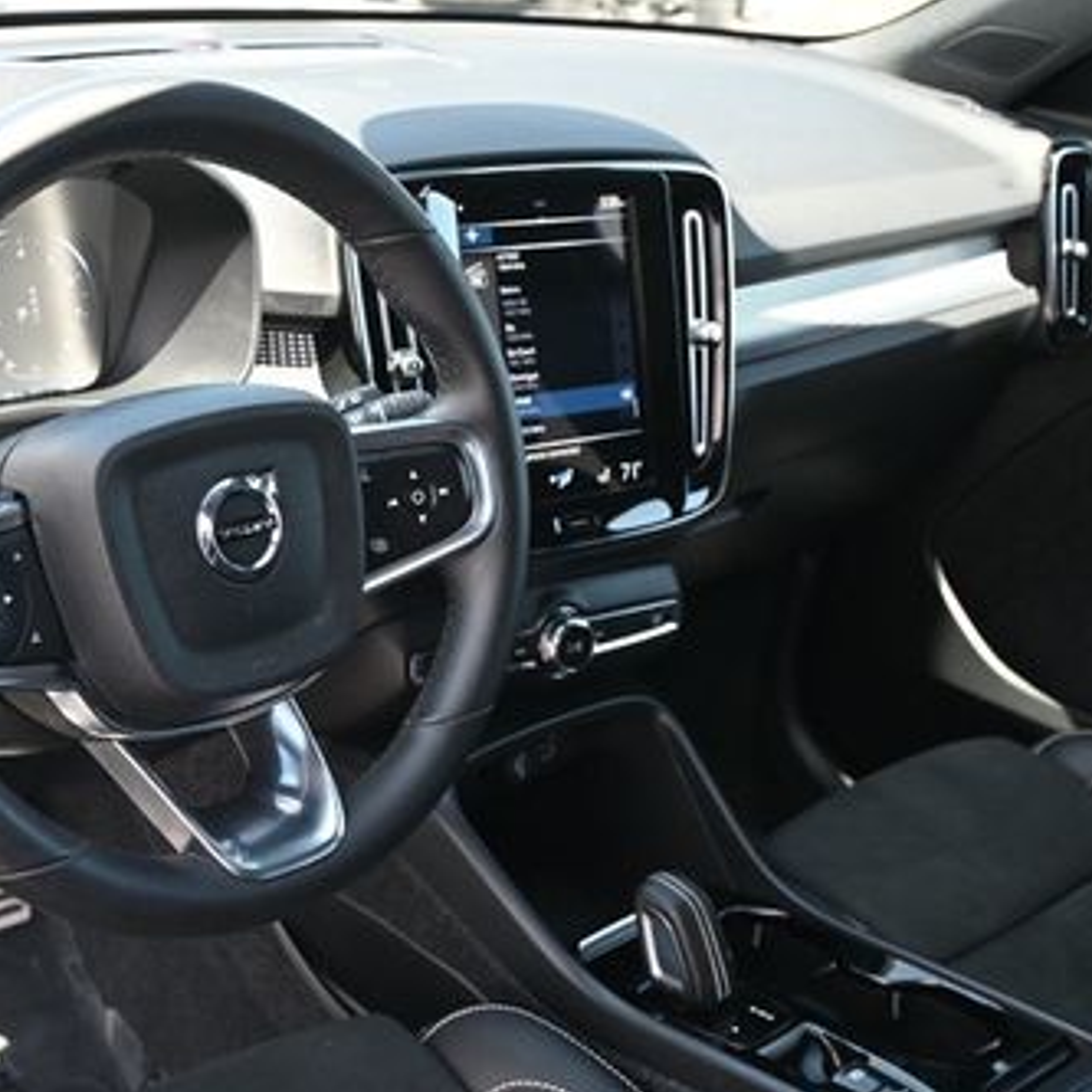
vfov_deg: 34.6
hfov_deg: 34.1
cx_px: 305
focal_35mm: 49
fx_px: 1749
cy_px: 643
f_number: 3.8
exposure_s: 1/125
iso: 640
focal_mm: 20
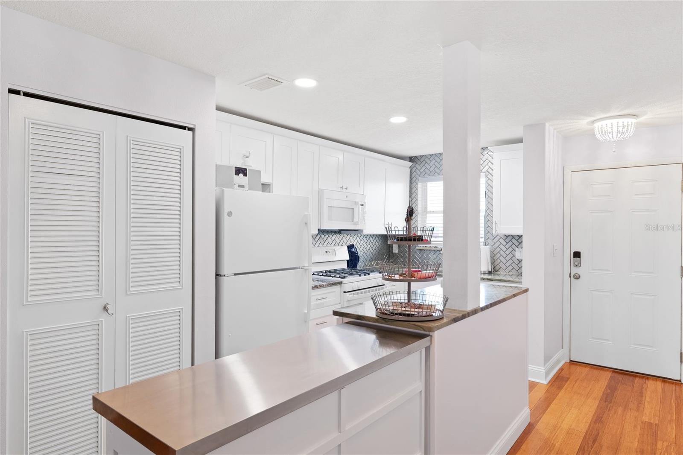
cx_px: 342
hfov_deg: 81.2
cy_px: 228
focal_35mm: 21
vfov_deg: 59.5
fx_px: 398
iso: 400
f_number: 8
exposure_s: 1/8
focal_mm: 21
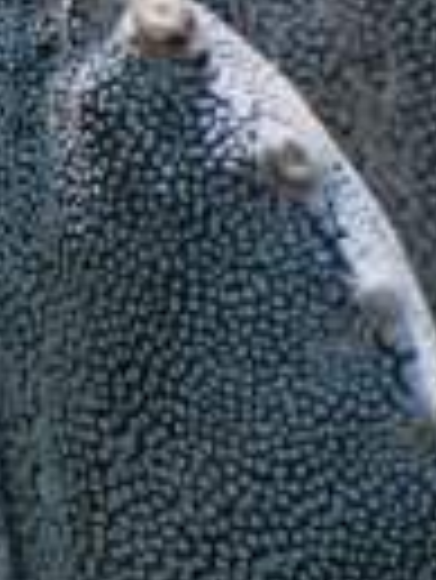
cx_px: -103
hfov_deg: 1.0
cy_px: 232
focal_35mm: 1507
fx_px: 25266
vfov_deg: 1.3
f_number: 5.6
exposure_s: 1/200
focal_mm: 300
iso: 400
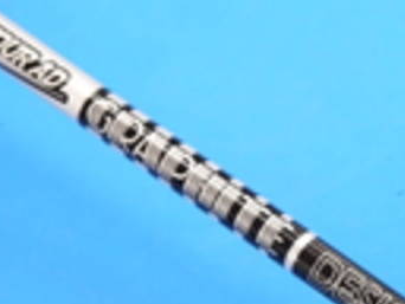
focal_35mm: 157
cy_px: 274
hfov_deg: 12.5
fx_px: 1838
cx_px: 351
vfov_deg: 9.4
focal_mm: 42
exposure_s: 1/100
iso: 800
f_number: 5.6
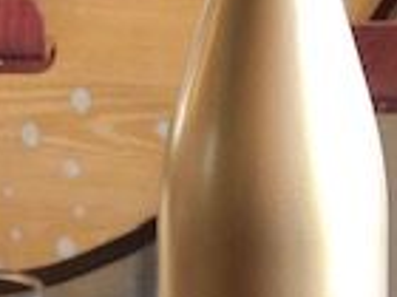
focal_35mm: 128
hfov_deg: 15.4
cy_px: -3
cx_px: 204
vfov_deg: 11.5
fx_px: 1468
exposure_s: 1/17
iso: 100
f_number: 1.8
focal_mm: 4
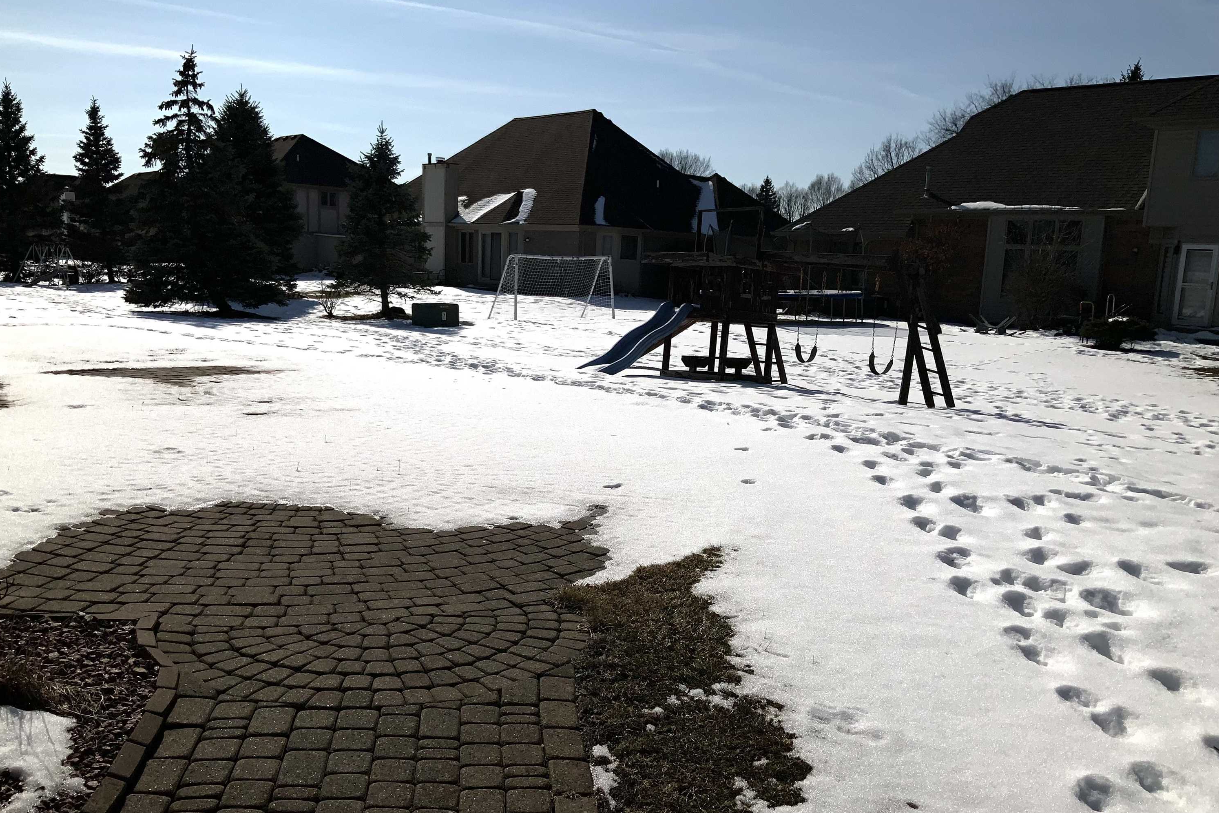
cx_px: 595
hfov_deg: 60.3
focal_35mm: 31
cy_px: 454
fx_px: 1050
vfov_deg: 42.3
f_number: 1.8
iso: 20
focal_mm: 3
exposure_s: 1/10204
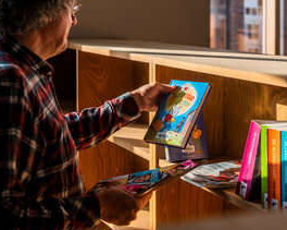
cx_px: 151
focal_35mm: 71
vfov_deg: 21.5
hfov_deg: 26.8
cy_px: 93
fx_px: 603
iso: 100
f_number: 4
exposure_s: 1/80
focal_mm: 50
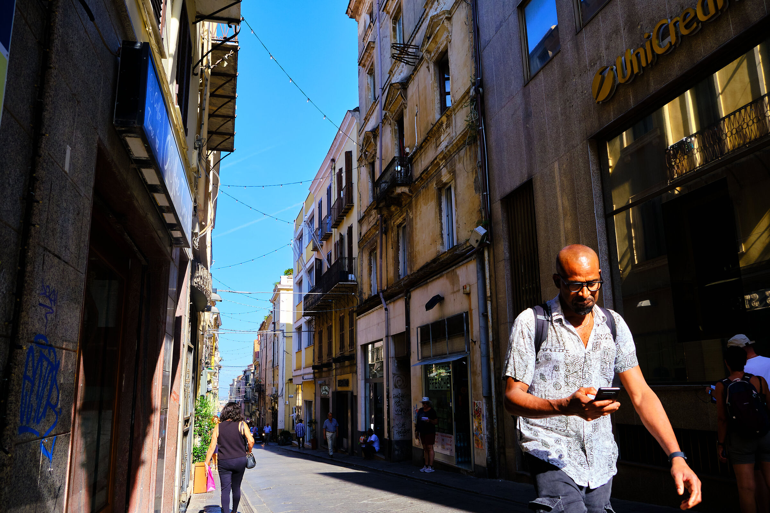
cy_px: 256
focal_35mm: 27
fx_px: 577
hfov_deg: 67.4
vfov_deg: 47.9
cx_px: 385
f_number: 5
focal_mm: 18
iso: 640
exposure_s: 1/1000
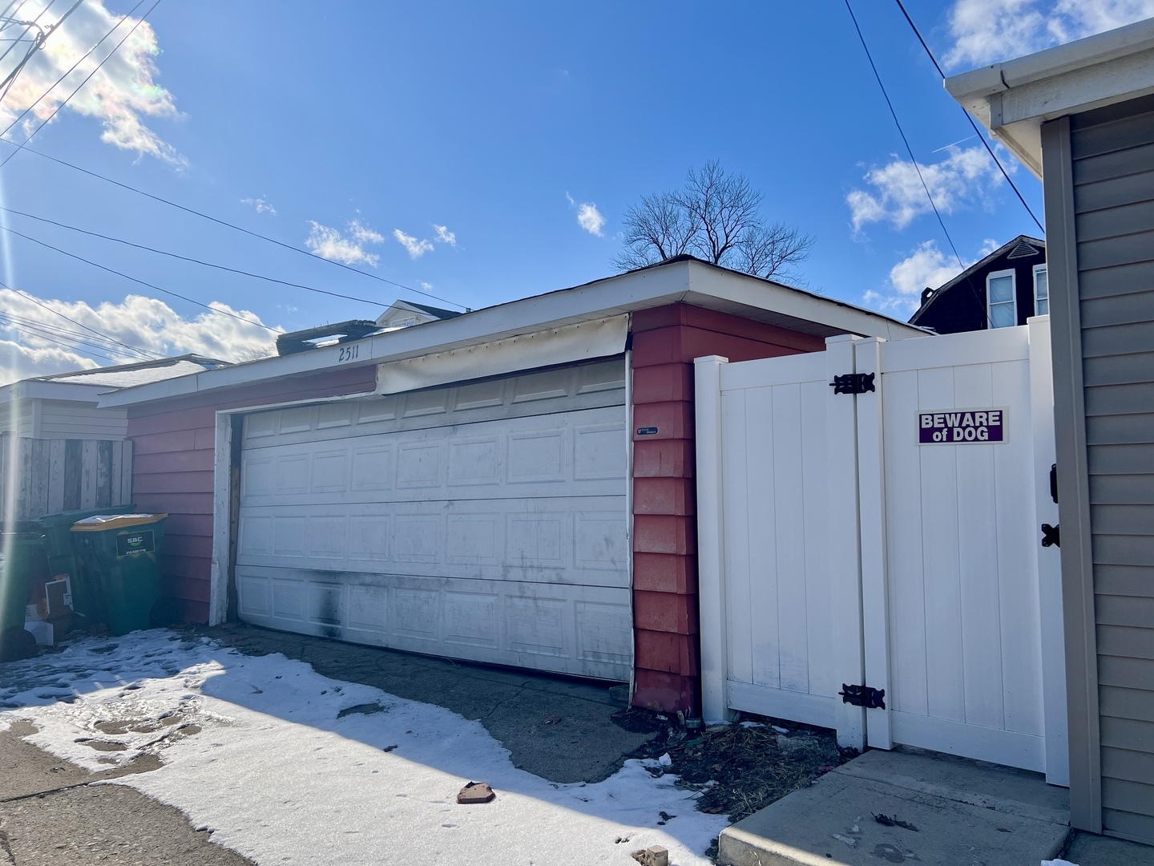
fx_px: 867
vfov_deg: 53.1
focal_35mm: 26
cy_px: 433
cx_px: 577
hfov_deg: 67.3
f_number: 1.5
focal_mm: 5.7
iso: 50
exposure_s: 1/6211
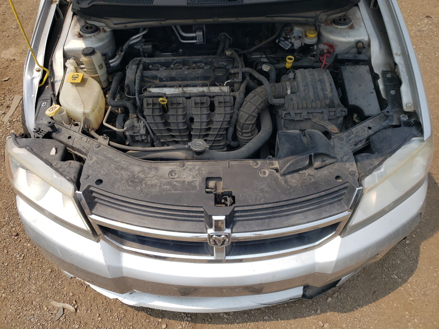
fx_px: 330
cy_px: 164
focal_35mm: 26
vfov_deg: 53.1
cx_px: 220
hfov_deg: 67.3
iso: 50
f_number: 1.5
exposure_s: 1/3333
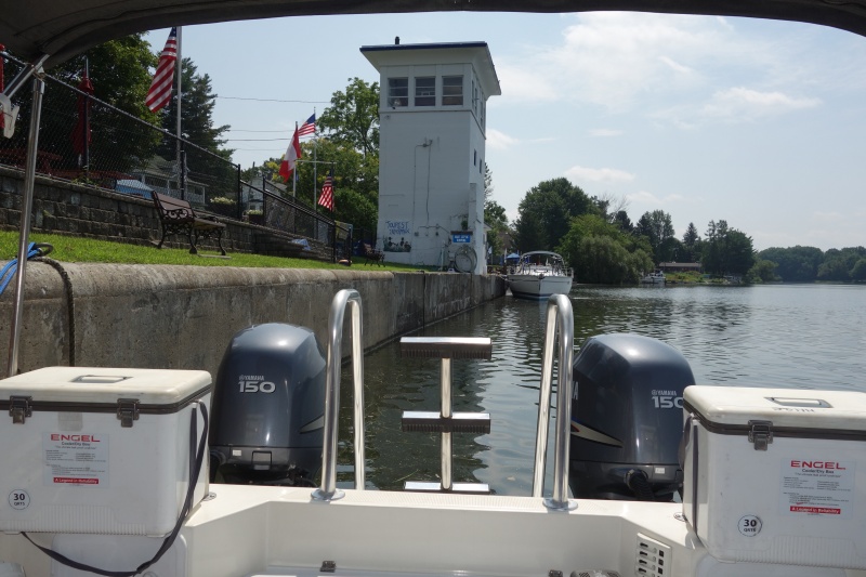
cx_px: 433
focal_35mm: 28
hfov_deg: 65.5
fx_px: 673
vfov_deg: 46.4
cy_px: 288
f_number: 5.6
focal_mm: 10.4
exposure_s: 1/800
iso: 125
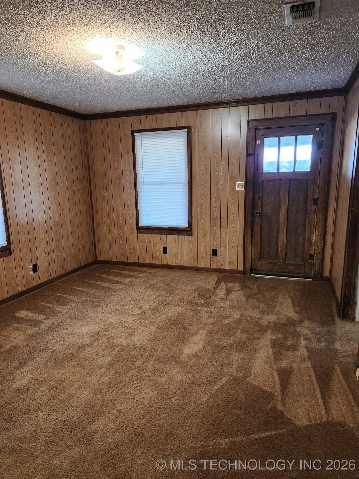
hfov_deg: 58.9
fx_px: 318
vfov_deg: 73.9
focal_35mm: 23
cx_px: 180
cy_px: 240
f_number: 1.8
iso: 500
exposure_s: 1/120
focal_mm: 6.4
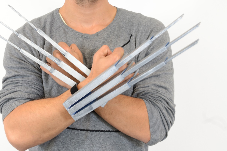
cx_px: 93
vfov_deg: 17.1
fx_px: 504
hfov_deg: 25.3
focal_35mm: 80
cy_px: 65
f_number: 9
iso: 100
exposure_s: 1/1.6
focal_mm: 40
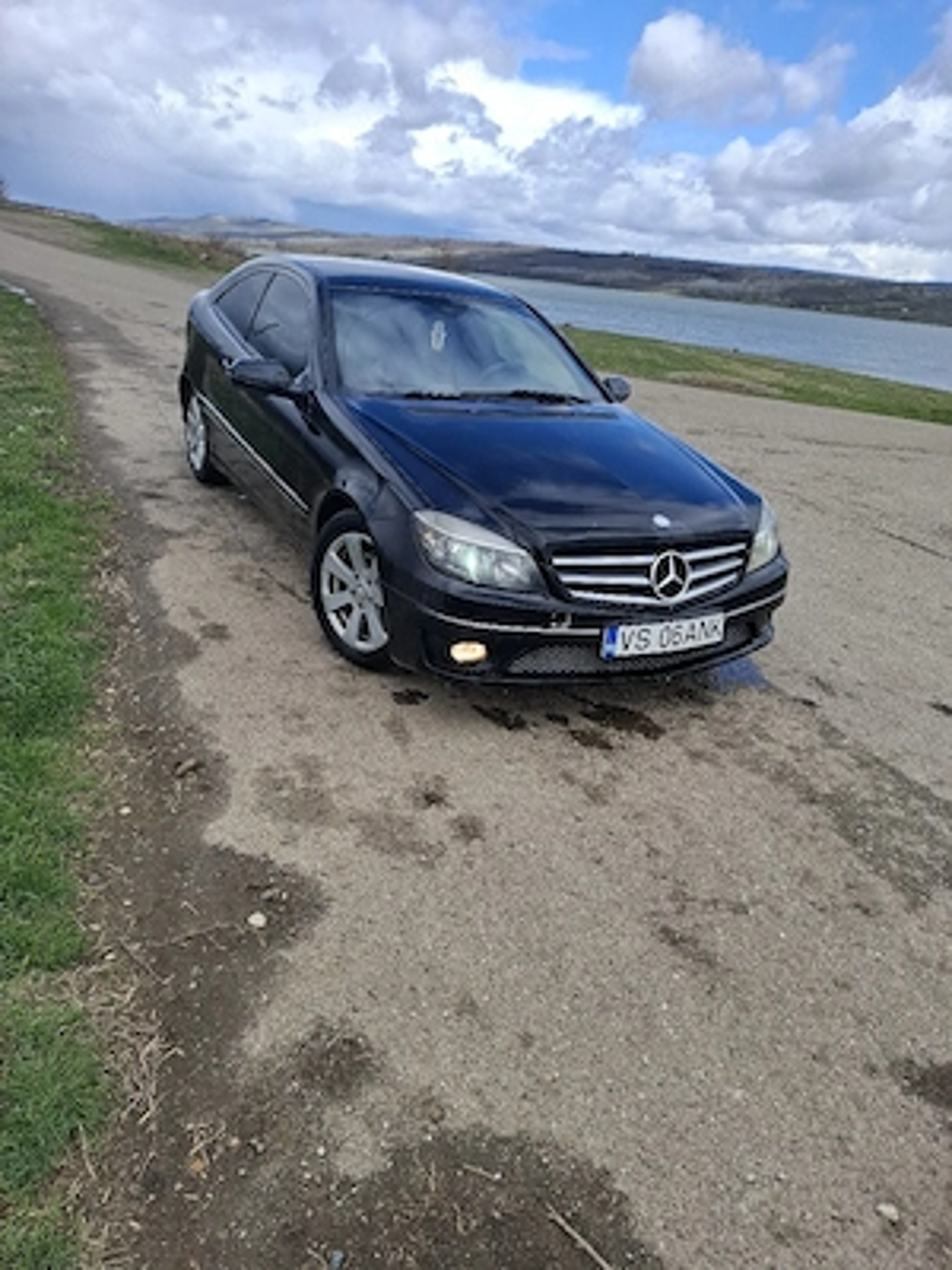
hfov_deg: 58.9
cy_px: 635
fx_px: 843
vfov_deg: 73.9
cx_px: 476
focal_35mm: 23
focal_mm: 5.54
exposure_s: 1/2000
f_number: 1.8
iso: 50
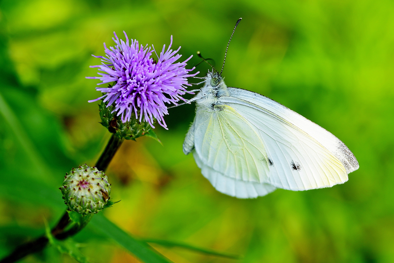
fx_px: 1149
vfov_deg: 13.0
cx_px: 197
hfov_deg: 19.5
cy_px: 132
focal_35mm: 105
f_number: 16
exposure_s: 1/80
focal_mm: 105
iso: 100
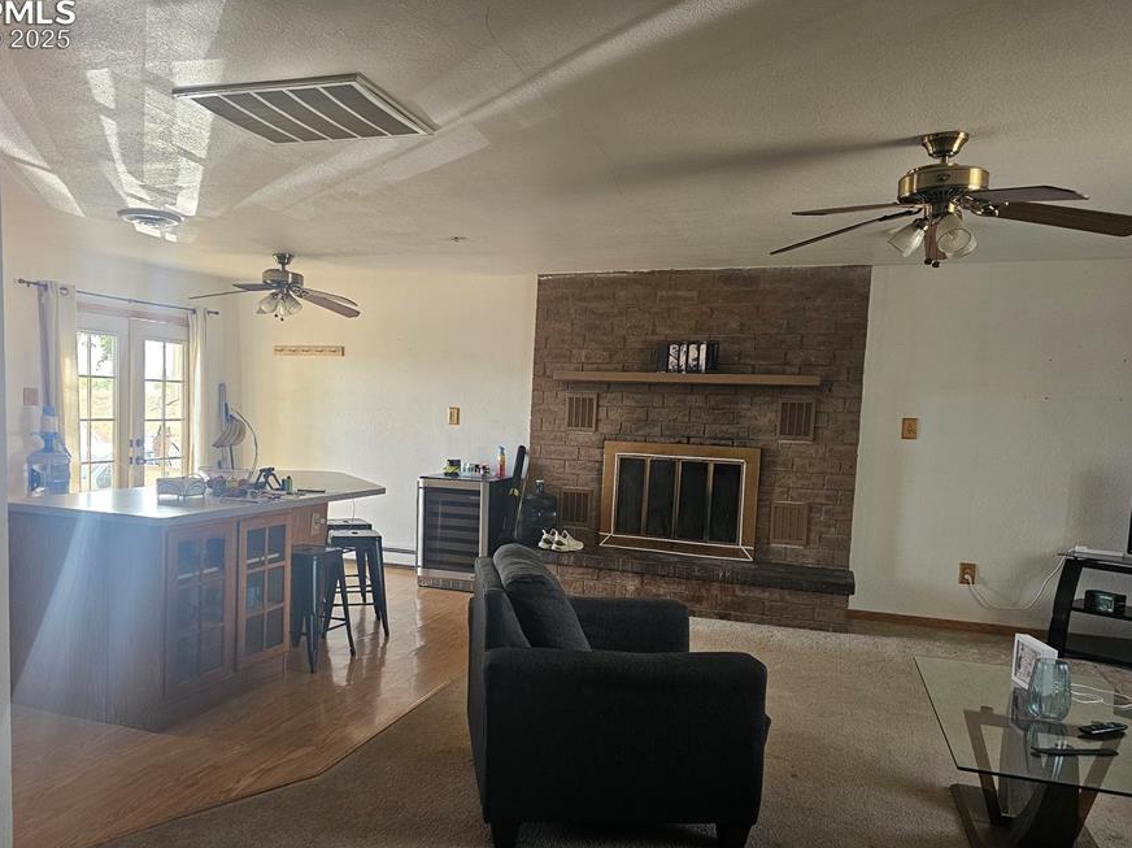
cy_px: 475
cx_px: 480
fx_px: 882
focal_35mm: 27
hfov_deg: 65.0
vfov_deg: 51.2
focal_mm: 6.3
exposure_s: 1/170
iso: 320
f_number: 1.7
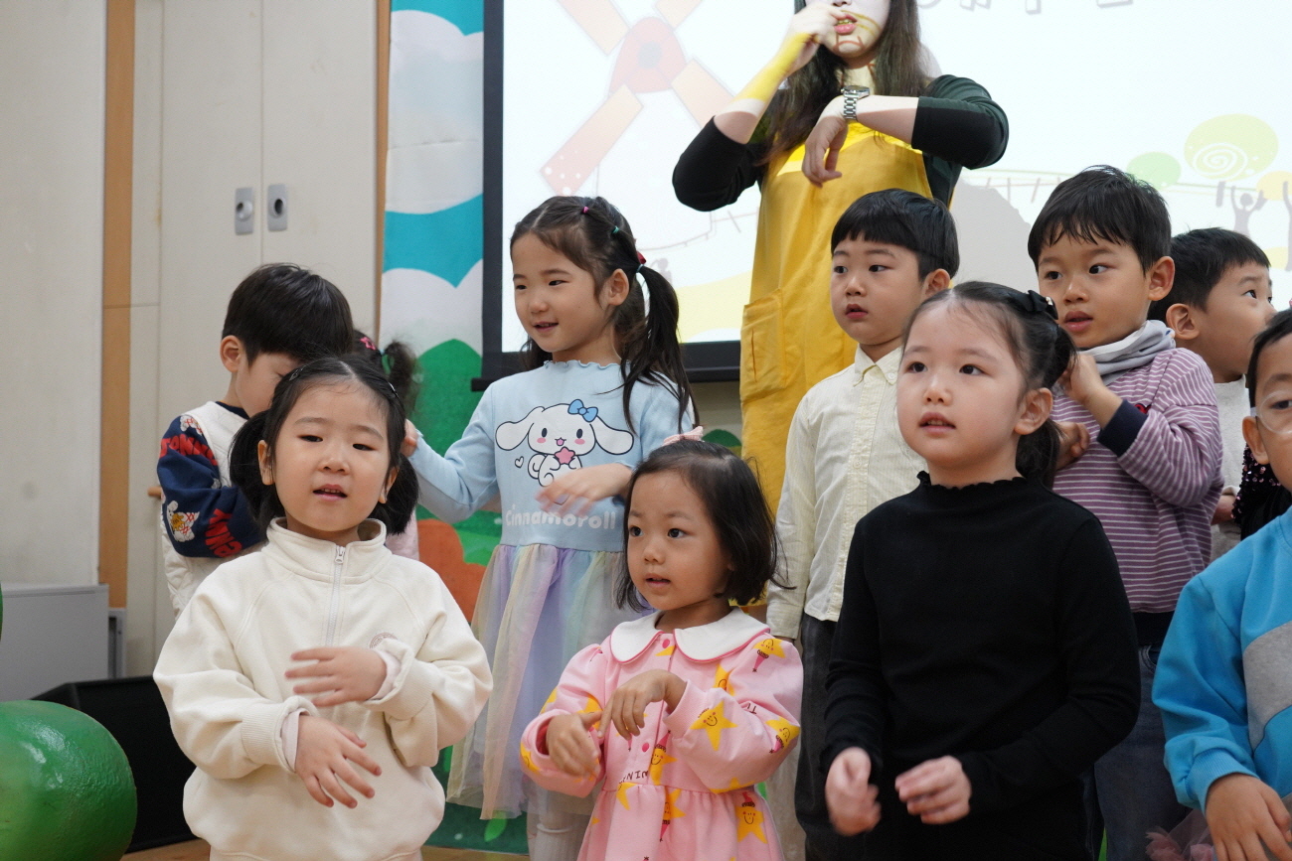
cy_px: 430
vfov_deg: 25.1
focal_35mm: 54
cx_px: 646
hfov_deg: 36.9
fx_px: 1938
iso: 2500
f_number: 5.6
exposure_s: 1/125
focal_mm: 54
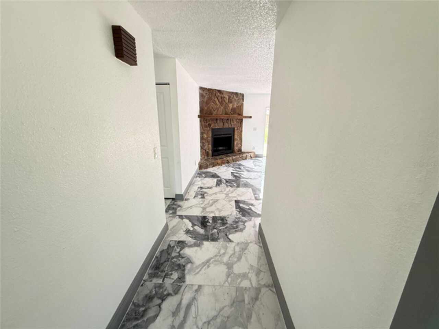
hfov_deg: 102.1
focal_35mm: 14
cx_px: 220
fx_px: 178
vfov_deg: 85.7
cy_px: 164
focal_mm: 2.22
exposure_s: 1/99
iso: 200
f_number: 2.2
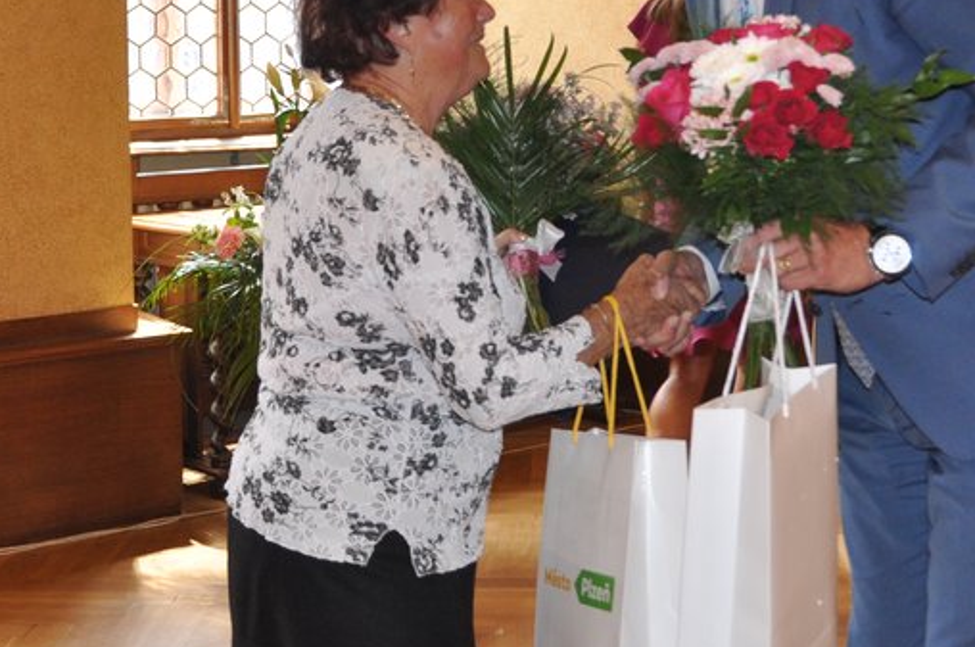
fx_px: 2109
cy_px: 22
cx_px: 378
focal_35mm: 78
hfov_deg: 26.0
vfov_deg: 17.1
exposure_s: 1/125
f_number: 3.8
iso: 560
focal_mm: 22
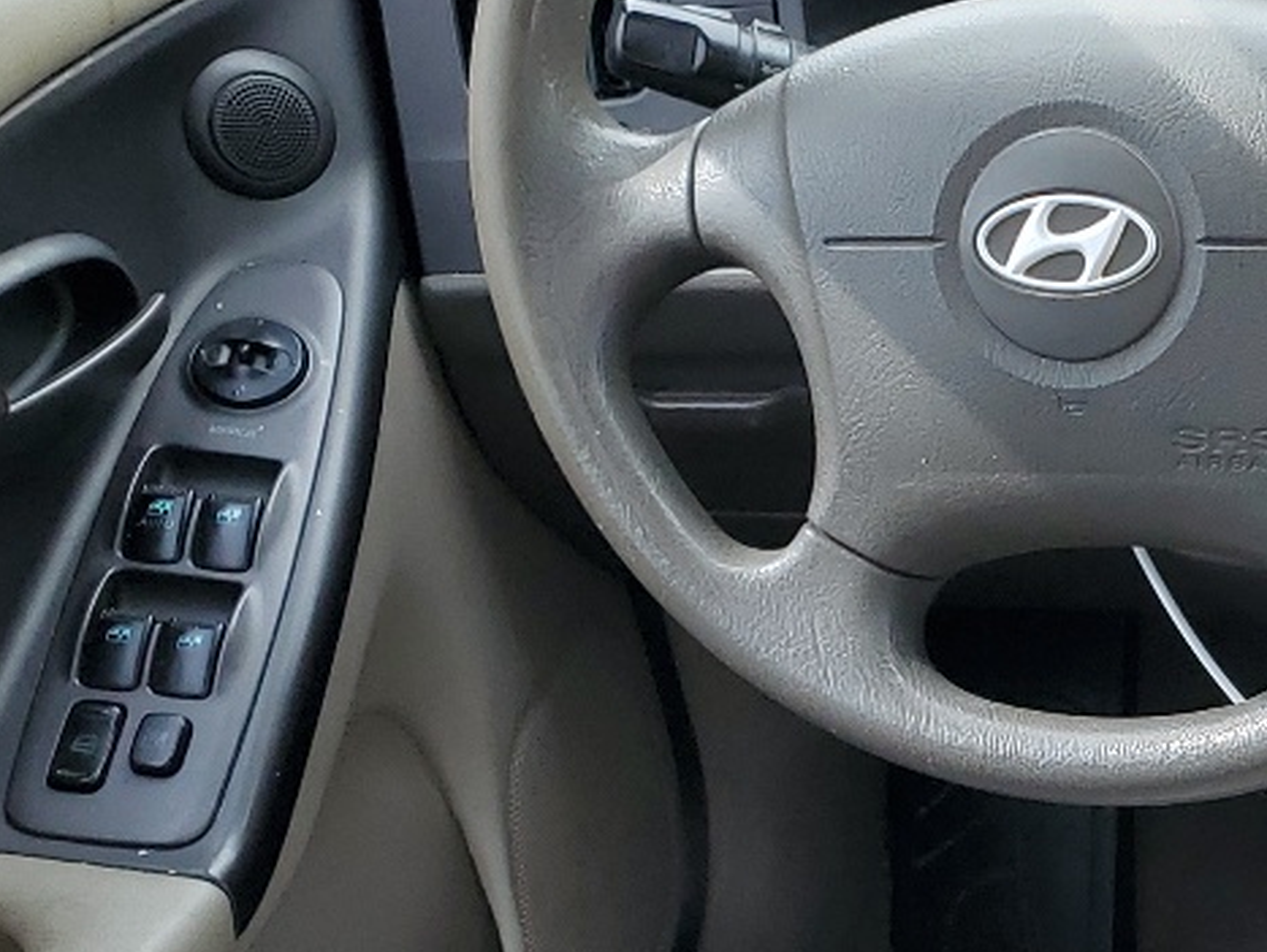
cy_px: 1126
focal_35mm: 89
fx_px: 3260
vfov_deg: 16.0
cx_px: 1964
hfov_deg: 19.0
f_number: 1.5
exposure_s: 1/333
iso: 50
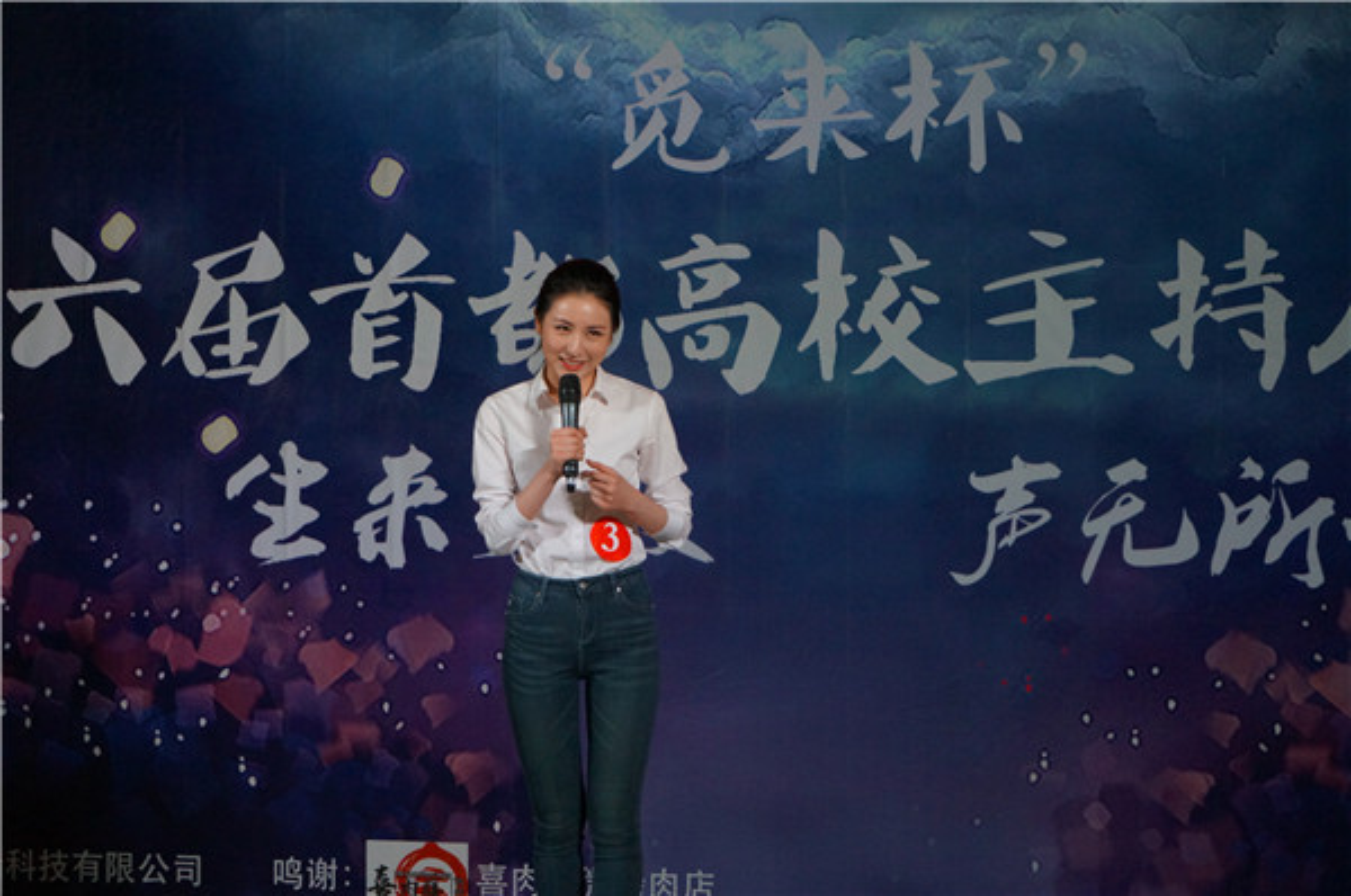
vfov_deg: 6.8
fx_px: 7587
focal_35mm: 202
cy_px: 448
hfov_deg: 10.2
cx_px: 676
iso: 1600
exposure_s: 1/250
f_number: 5.6
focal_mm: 135
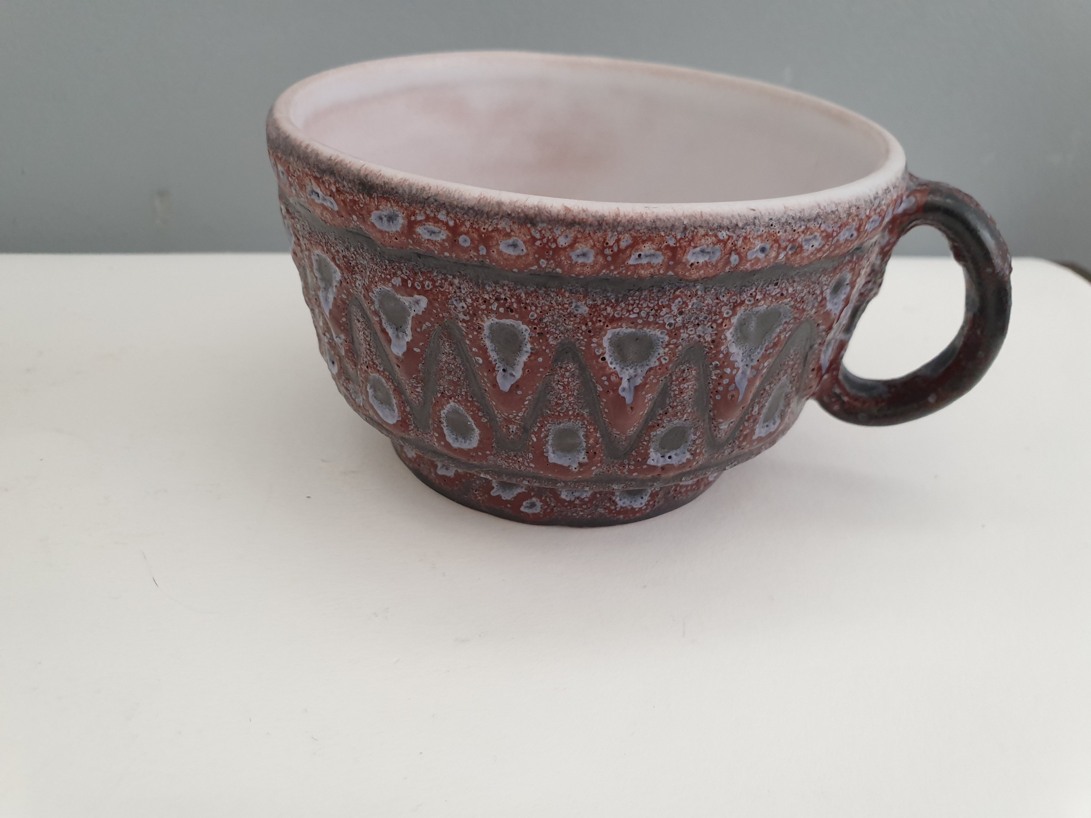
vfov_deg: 53.1
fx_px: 819
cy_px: 409
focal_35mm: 26
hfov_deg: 67.3
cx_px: 546
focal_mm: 4.3
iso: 200
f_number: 2.4
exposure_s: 1/50
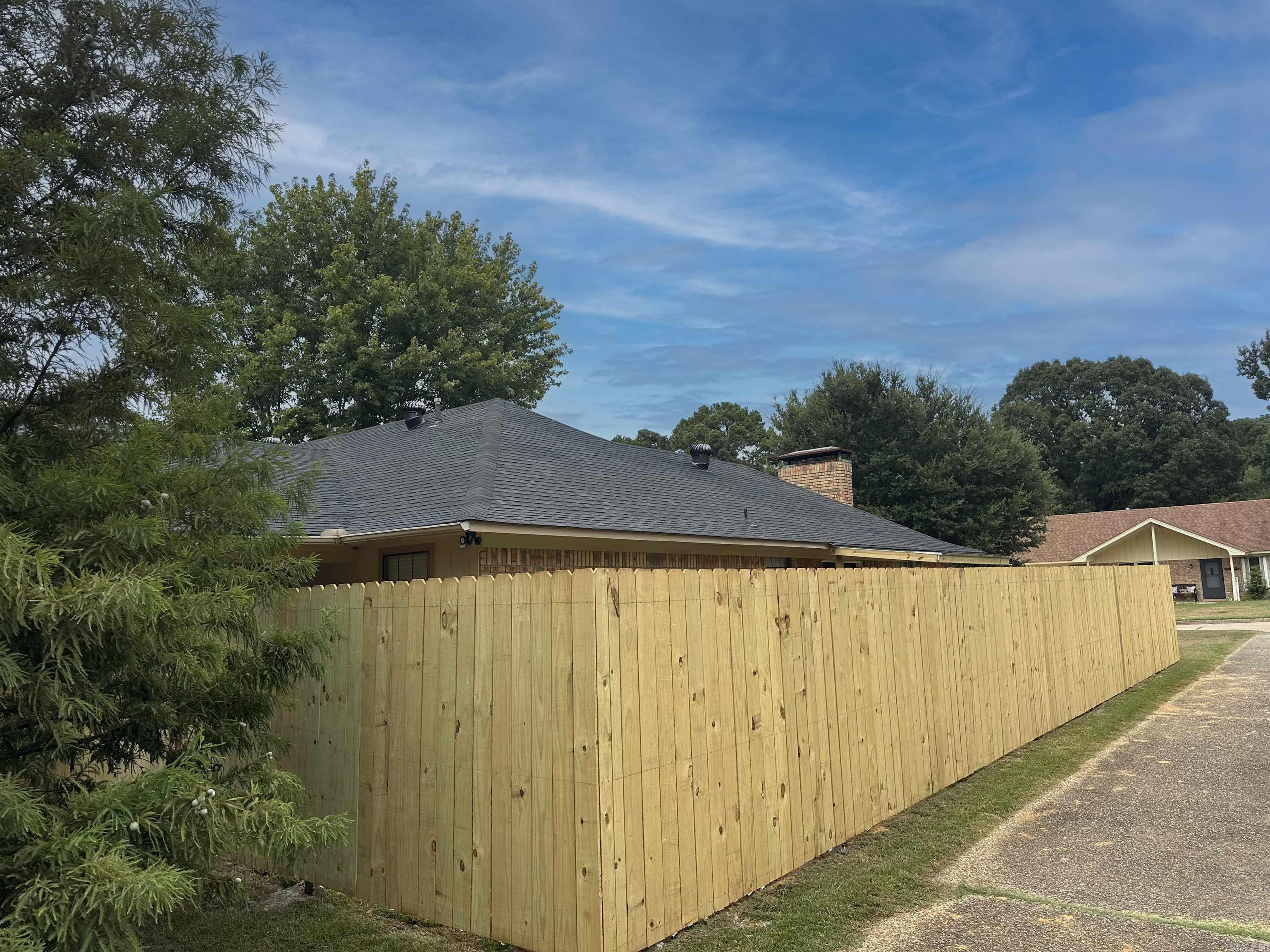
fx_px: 881
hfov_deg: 71.6
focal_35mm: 24
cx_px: 635
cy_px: 476
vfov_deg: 56.8
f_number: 1.78
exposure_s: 1/1256
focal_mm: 6.86
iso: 80
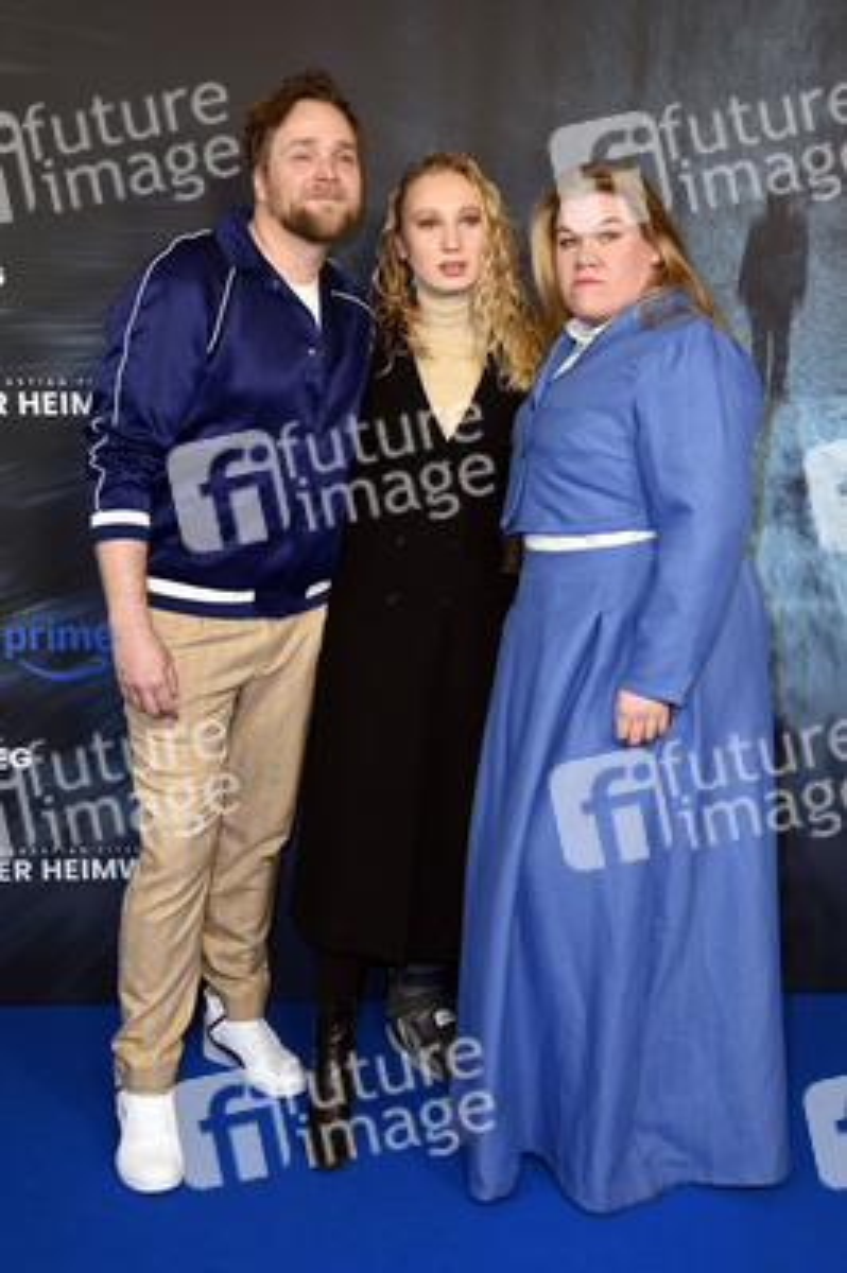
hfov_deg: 30.5
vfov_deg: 44.5
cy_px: 636
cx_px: 424
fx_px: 1555
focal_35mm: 44
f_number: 5.6
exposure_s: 1/250
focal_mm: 44
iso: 1600
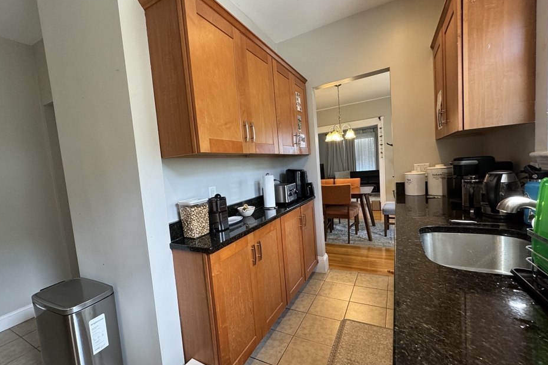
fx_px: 243
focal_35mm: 16
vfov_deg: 73.7
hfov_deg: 96.7
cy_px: 189
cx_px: 264
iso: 250
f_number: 2.2
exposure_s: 1/120
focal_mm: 2.22
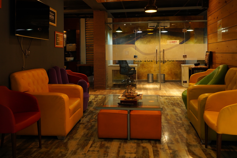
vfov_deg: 40.7
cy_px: 56
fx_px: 210
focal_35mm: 32
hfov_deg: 58.8
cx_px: 117
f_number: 4
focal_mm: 24
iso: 2000
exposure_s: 1/100
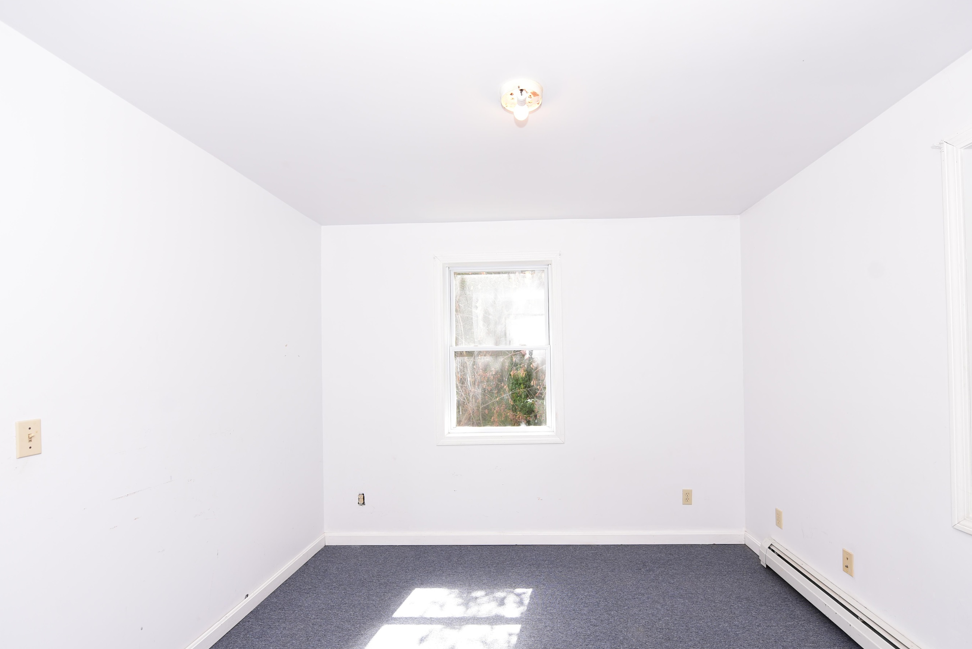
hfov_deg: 96.6
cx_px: 513
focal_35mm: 16
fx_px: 432
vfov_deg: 73.6
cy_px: 357
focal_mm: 14
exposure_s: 1/60
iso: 200
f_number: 5
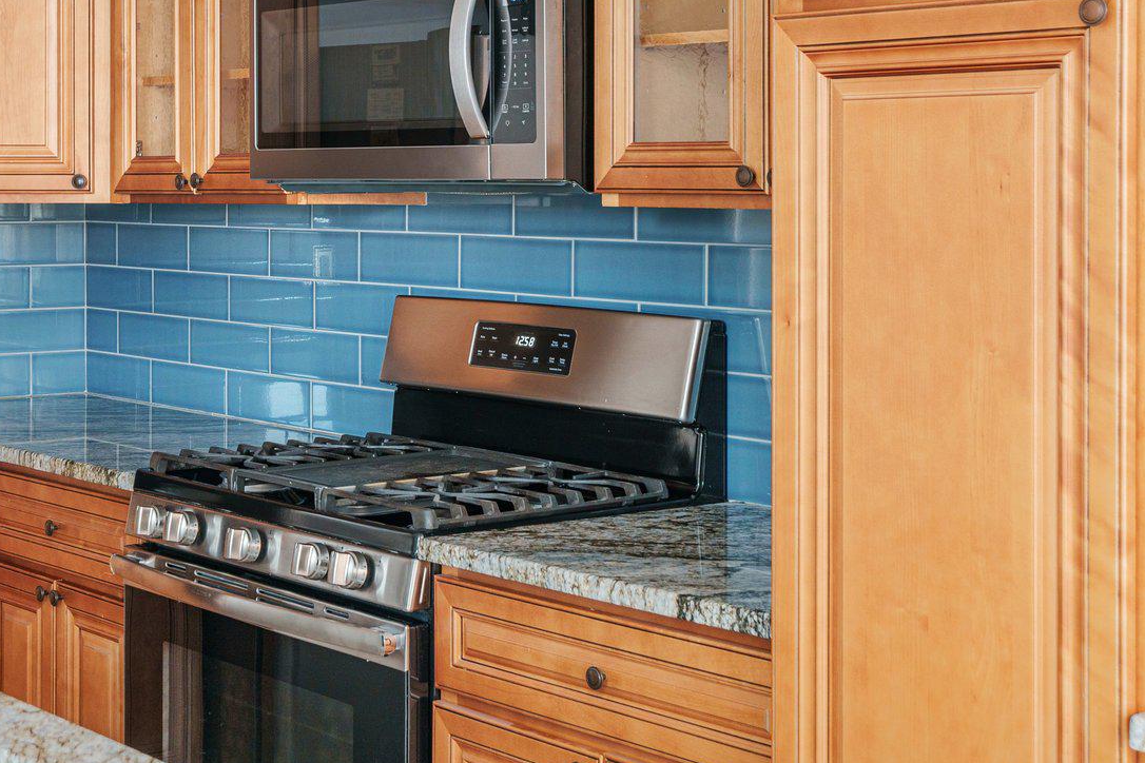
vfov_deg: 20.5
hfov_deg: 29.6
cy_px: 193
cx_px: 193
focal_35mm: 66
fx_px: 2099
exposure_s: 1/8
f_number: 7.1
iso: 320
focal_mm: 35
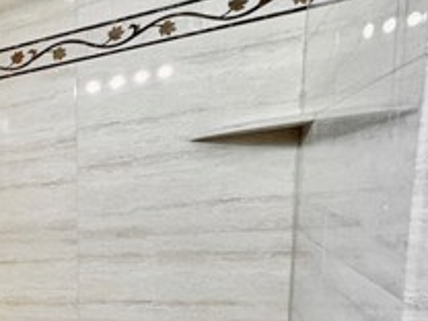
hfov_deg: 29.2
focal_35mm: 43
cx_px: -200
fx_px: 532
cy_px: 307
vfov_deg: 31.5
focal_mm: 2.22
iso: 250
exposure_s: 1/120
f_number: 2.2
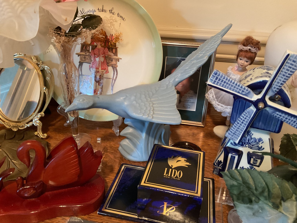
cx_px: 148
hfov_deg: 61.7
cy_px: 112
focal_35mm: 29
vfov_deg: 48.2
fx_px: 249
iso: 320
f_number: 1.8
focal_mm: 3
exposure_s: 1/30
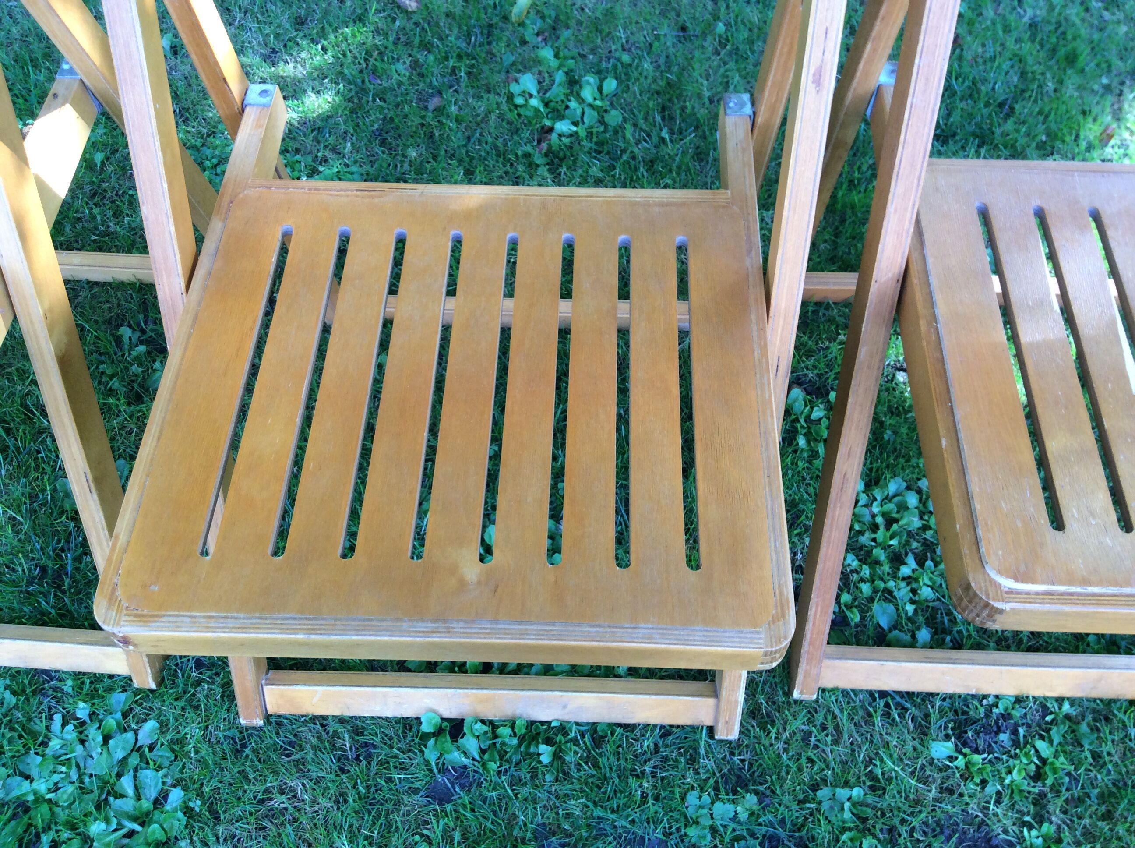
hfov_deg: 56.9
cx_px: 568
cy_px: 424
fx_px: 1048
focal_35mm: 32
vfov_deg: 44.1
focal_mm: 3.3
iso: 50
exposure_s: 1/50
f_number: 2.4
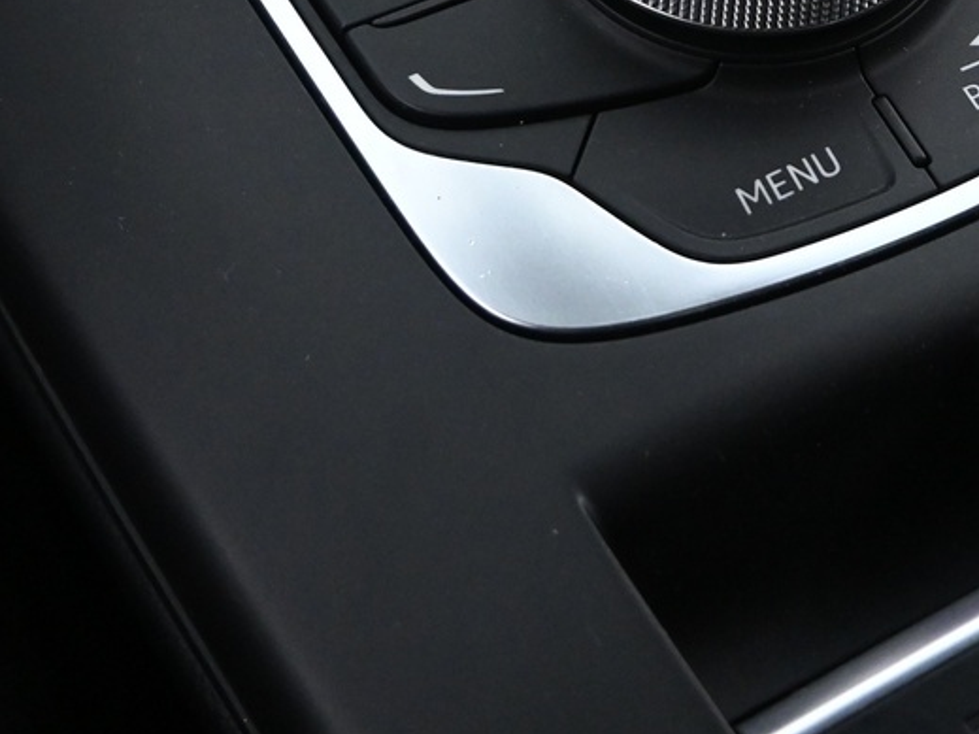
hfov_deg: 26.6
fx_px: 2036
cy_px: 43
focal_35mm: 72
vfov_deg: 20.0
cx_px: 758
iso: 2500
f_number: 3.5
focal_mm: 16
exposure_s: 1/30
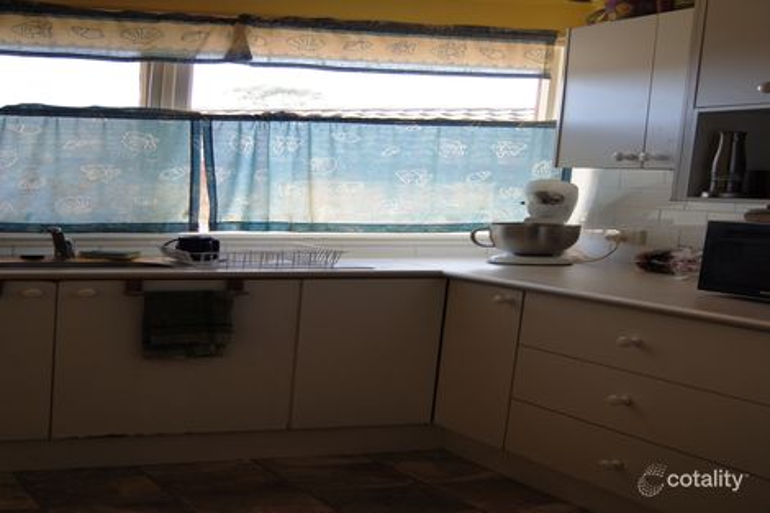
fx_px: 962
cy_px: 256
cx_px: 385
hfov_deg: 43.6
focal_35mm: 45
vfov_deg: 29.8
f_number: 5
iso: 100
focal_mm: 30
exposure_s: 1/60
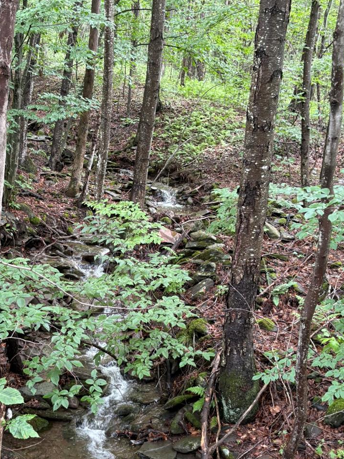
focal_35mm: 42
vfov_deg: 44.6
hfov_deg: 34.0
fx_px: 557
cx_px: 114
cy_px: 276
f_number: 1.6
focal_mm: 5.96
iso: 125
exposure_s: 1/72
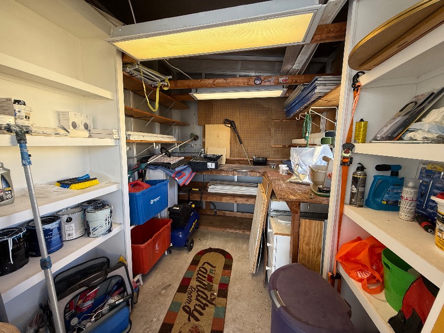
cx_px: 222
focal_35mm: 14
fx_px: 180
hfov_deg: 102.1
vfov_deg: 85.6
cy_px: 166
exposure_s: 1/99
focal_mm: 2.22
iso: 125
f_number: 2.2
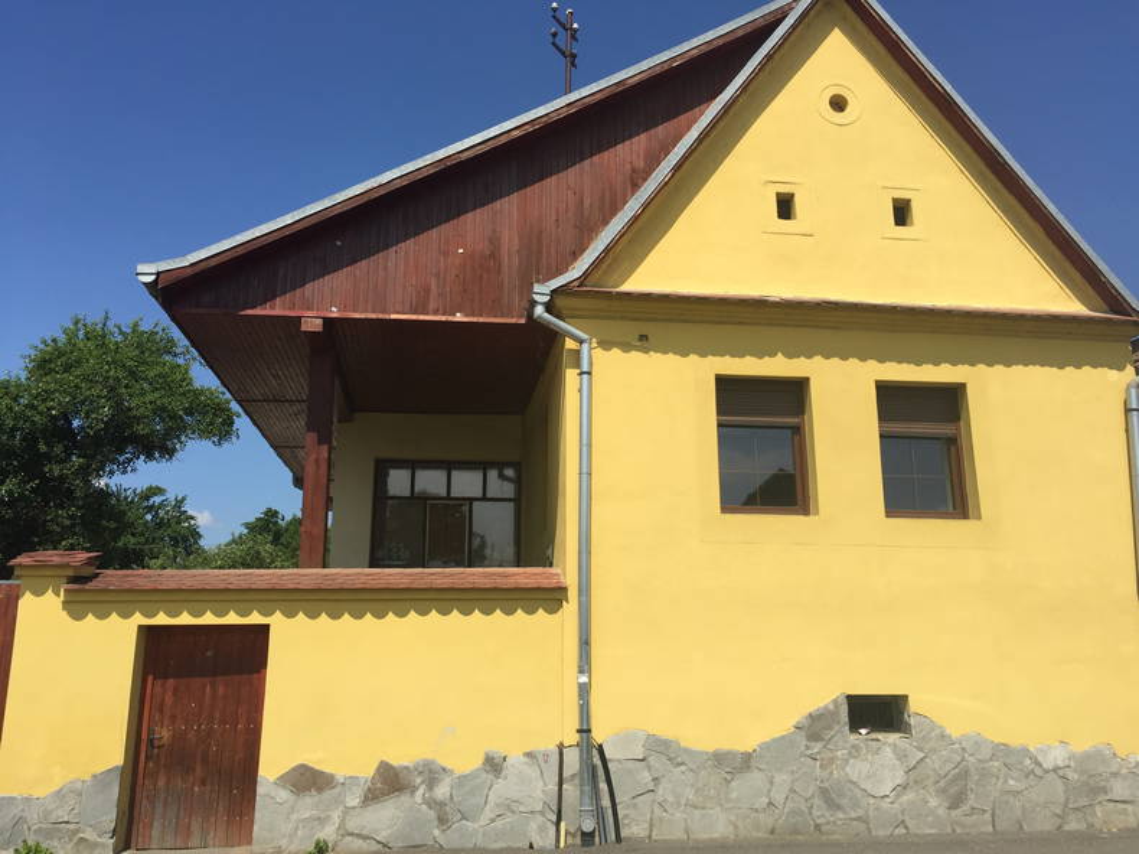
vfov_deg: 48.2
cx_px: 570
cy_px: 427
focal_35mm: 29
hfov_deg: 61.7
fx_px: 954
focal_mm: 4.15
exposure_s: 1/2326
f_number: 2.2
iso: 32
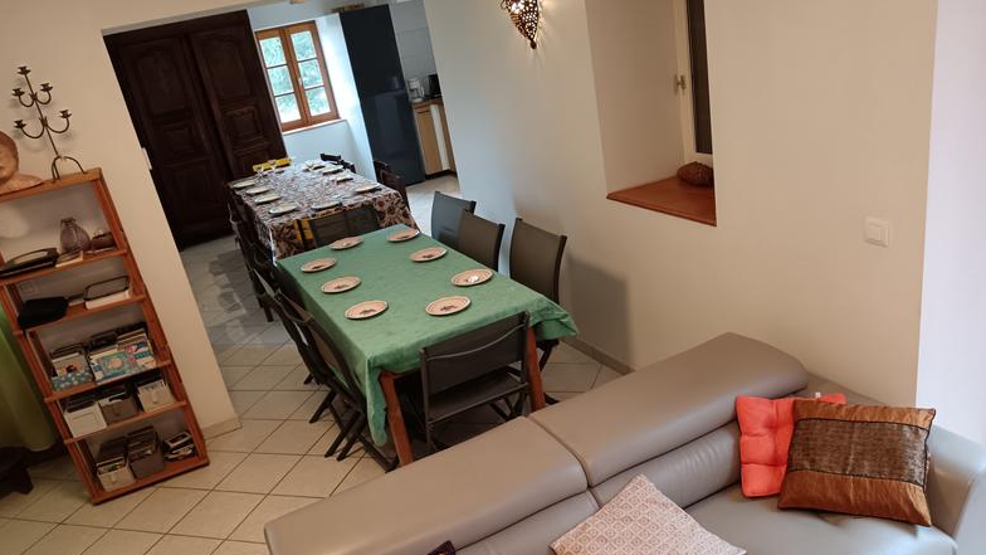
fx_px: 784
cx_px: 485
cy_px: 356
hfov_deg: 64.3
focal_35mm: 30
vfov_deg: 38.6
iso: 703
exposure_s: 1/50
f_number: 1.9
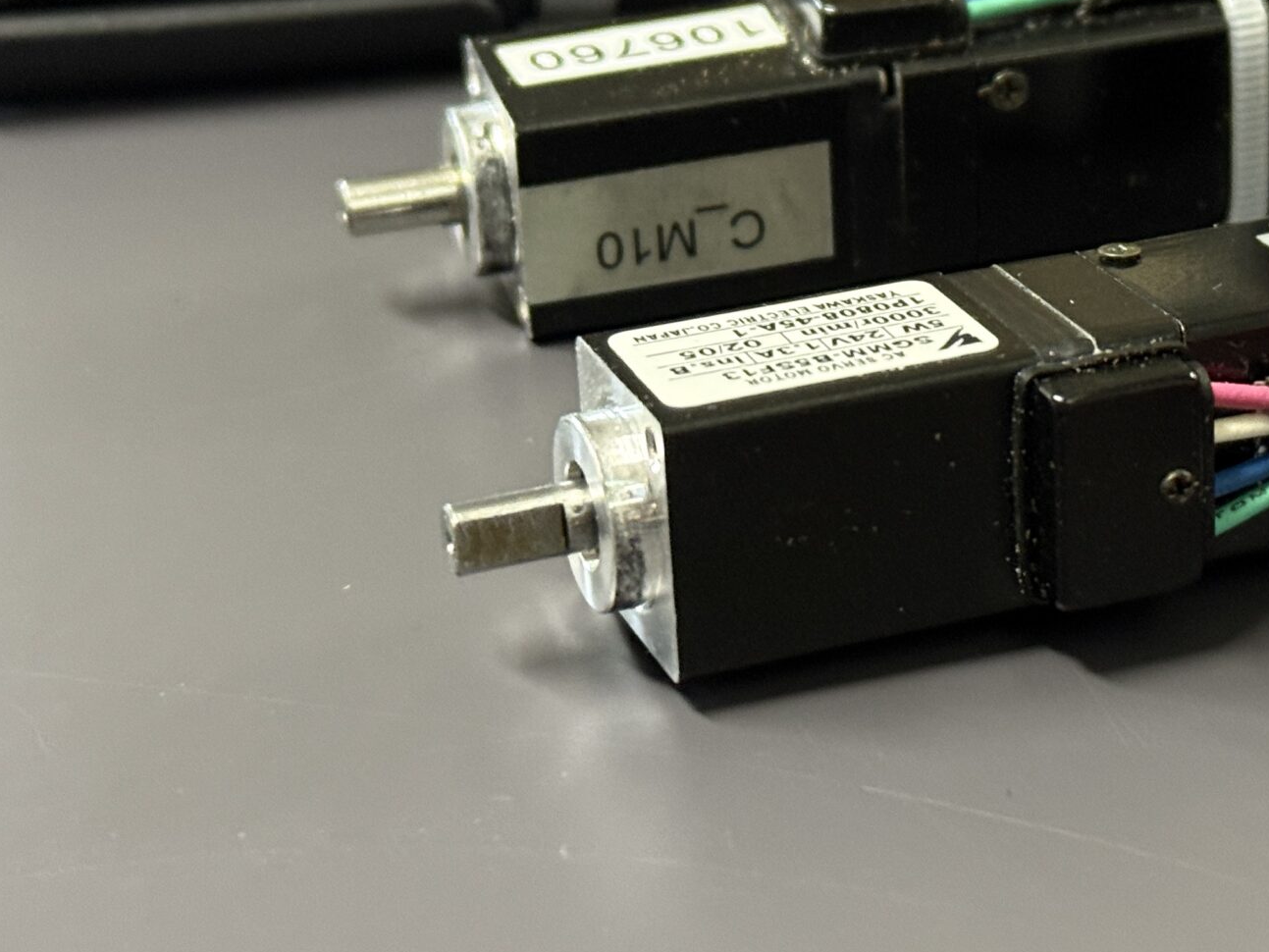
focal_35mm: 95
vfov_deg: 15.5
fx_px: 3483
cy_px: 339
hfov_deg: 20.6
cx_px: 858
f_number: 1.78
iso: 400
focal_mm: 6.76
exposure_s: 1/33
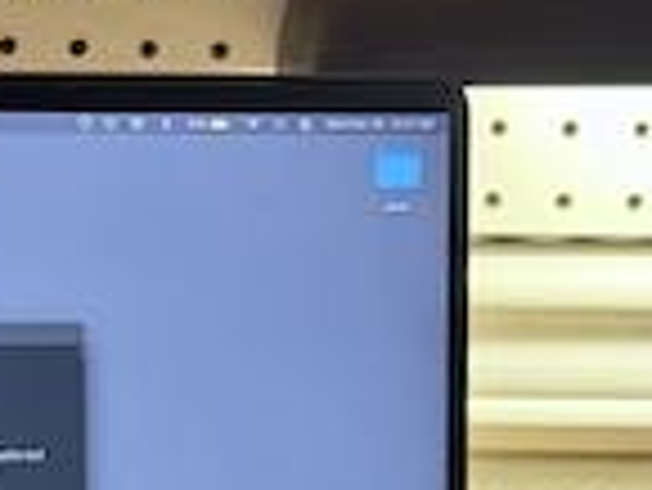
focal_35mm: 157
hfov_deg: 12.3
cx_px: -79
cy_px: 769
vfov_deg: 9.2
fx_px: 2960
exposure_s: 1/40
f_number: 1.78
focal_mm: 6.76
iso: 320
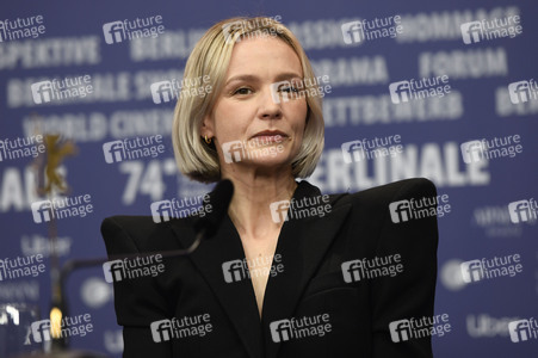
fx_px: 2688
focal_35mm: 180
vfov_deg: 7.6
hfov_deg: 11.4
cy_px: 179
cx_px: 269
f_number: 4
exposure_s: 1/320
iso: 1250
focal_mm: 180
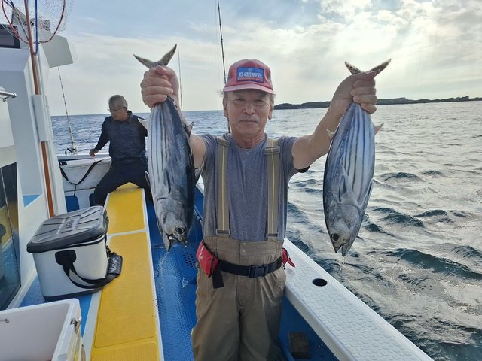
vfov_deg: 58.9
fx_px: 320
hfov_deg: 73.9
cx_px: 241
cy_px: 180
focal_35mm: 23
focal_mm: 5.54
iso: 50
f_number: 1.8
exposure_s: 1/1248
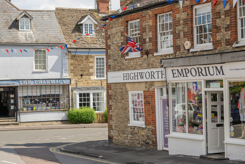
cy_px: 82
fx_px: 476
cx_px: 122
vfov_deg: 19.5
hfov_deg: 28.8
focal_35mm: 70
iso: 400
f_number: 5
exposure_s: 1/1000
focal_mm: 70
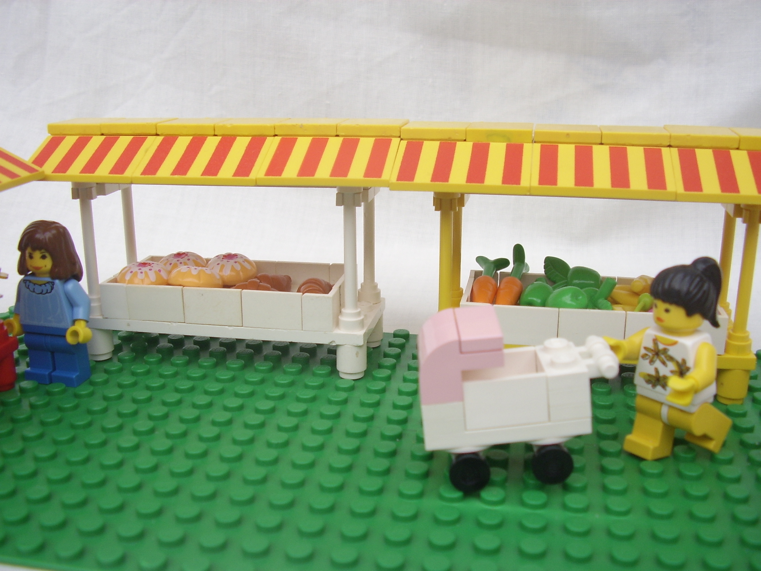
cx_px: 380
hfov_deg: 60.0
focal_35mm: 30
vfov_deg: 46.8
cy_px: 286
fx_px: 660
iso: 71
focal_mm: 5.8
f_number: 2.9
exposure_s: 1/104
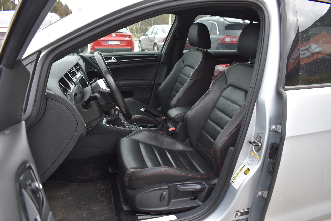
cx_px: 166
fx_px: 248
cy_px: 110
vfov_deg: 47.9
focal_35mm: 27
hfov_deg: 67.4
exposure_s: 1/125
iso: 200
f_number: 5.6
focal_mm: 18
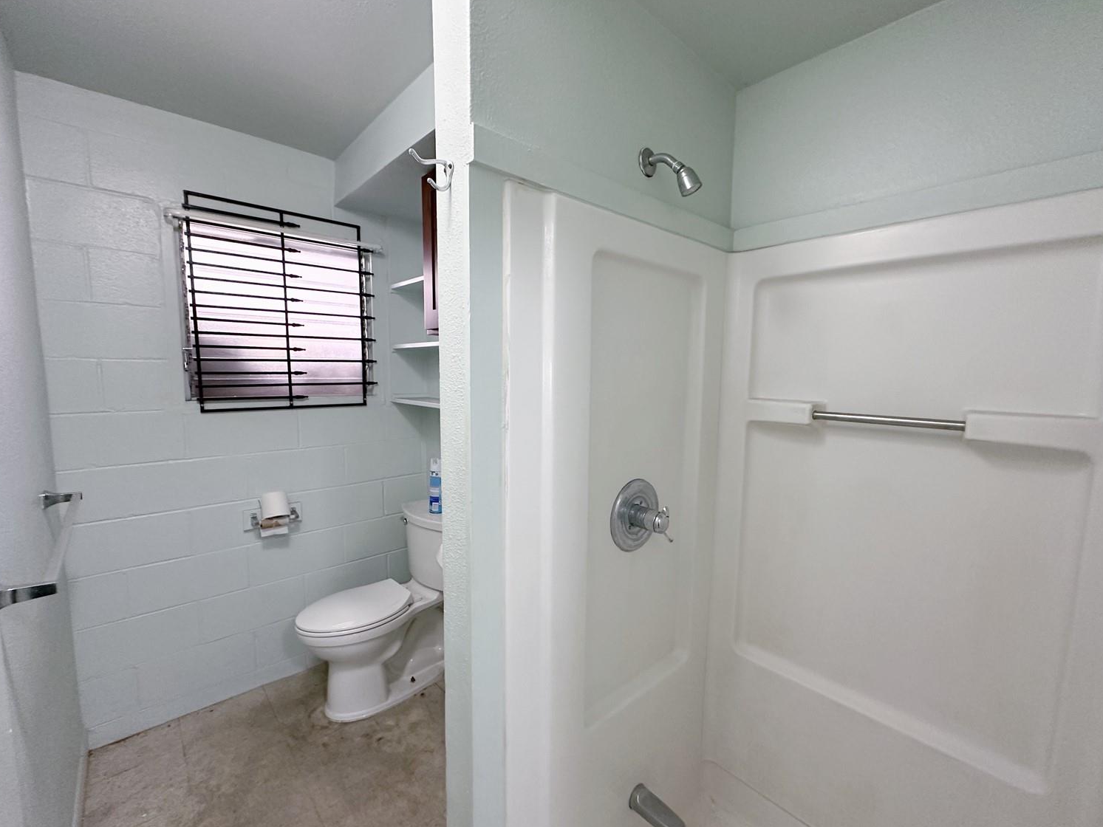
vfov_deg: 81.7
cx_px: 557
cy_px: 422
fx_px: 478
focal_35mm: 15
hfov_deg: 98.2
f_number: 2.2
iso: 320
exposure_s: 1/60
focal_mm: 2.22
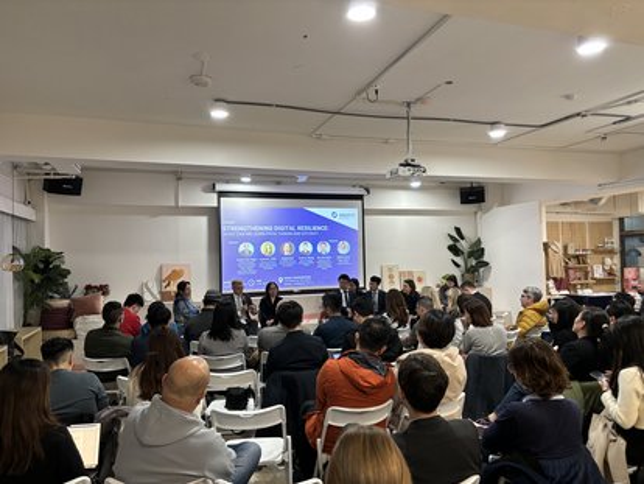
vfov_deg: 53.1
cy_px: 242
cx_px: 322
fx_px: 484
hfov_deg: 67.3
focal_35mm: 26
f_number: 1.6
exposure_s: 1/60
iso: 200
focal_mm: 5.96
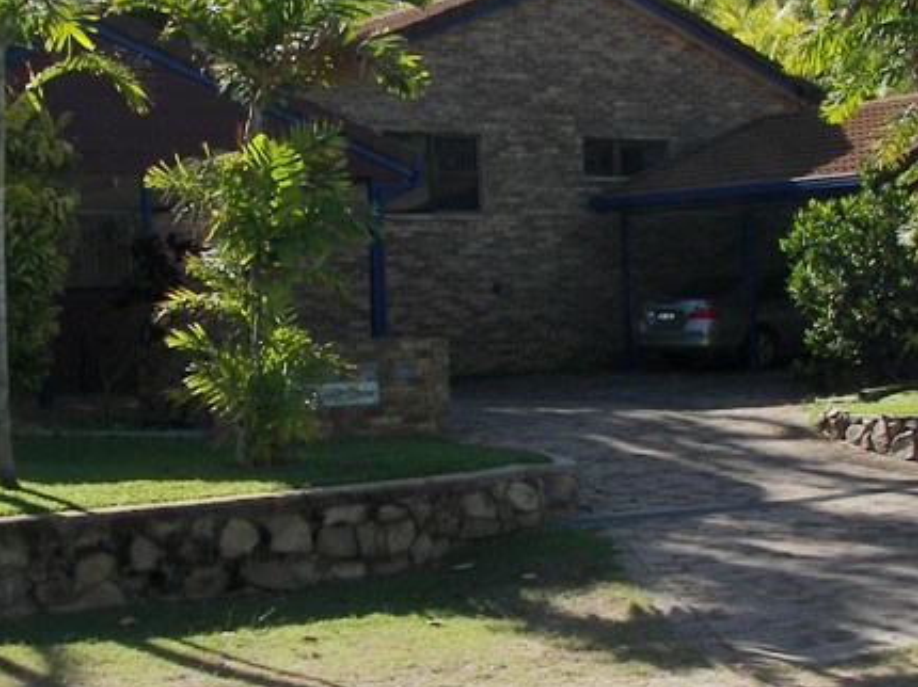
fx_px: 1776
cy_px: 213
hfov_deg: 29.0
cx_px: 442
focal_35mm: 67
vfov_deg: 21.8
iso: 50
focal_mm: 6
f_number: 4
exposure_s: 1/500
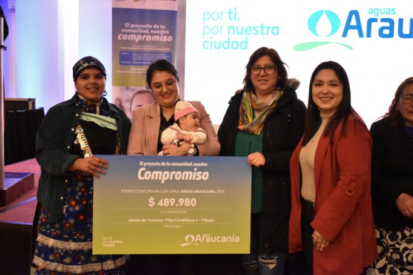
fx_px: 533
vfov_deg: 28.9
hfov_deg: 42.3
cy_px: 138
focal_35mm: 46
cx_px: 206
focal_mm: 31
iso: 12800
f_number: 4.5
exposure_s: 1/80
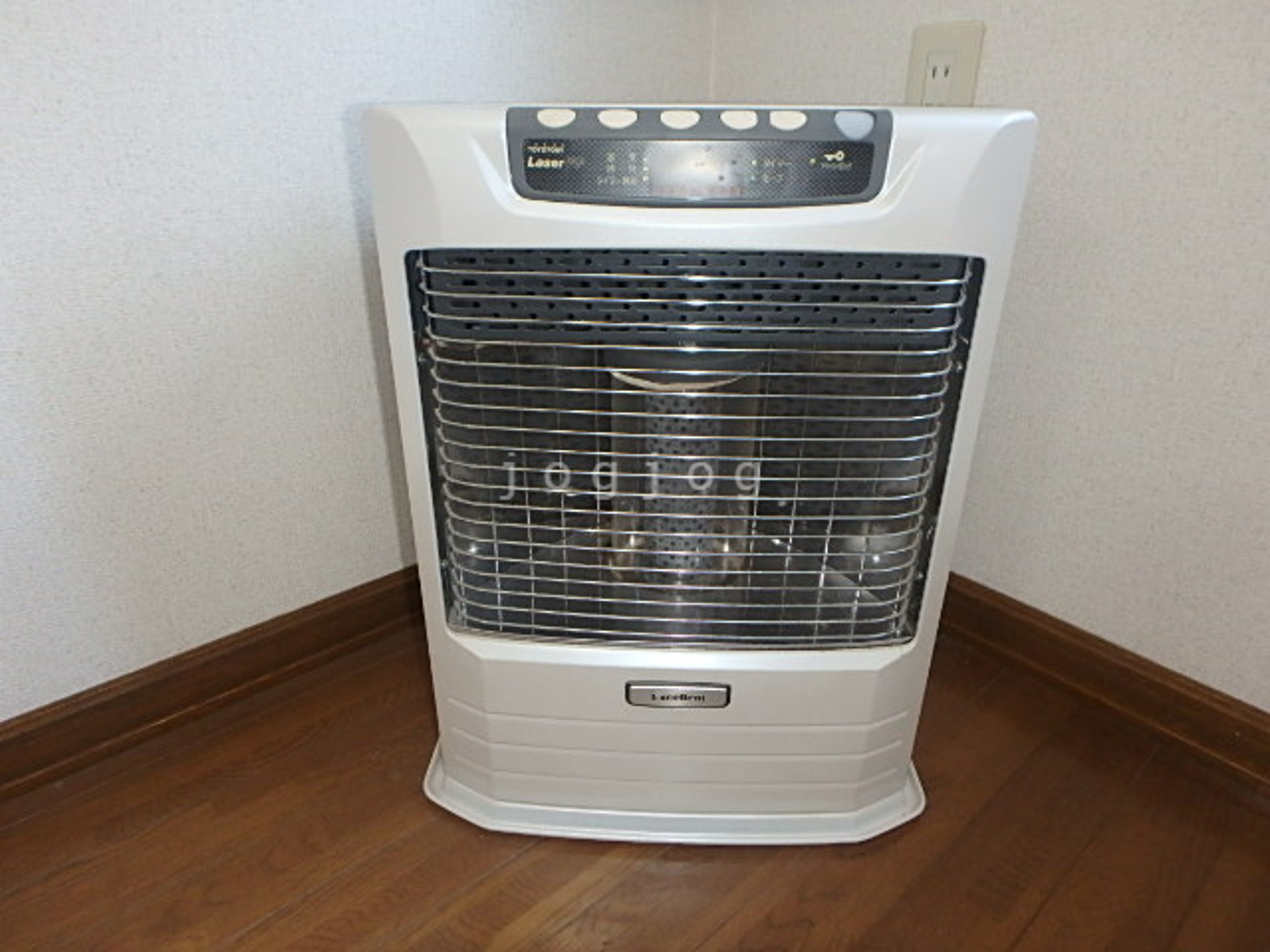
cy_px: 476
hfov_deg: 79.0
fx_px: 770
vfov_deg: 63.4
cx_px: 635
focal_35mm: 21
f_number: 3.5
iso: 400
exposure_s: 1/30
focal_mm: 3.7
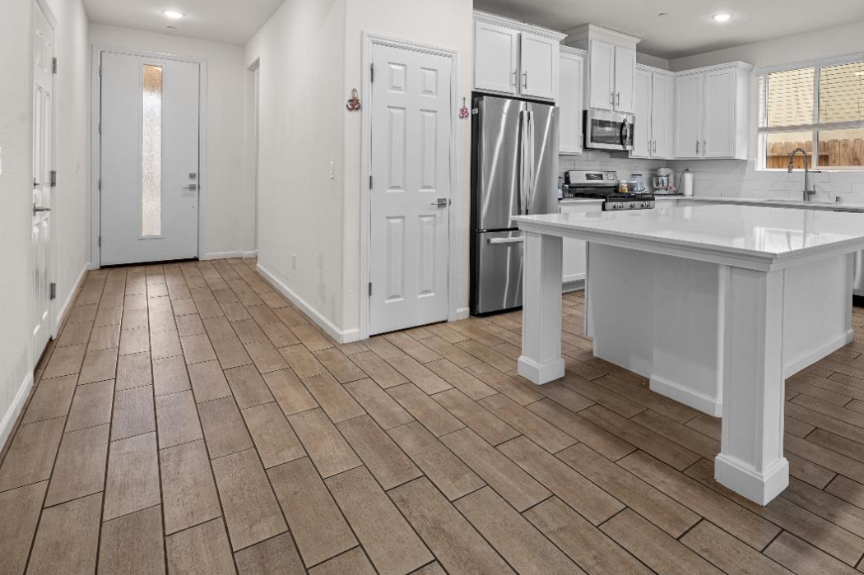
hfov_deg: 82.4
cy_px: 172
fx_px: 480
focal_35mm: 20
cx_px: 541
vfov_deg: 59.8
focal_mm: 14
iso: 250
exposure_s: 1/3
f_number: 9
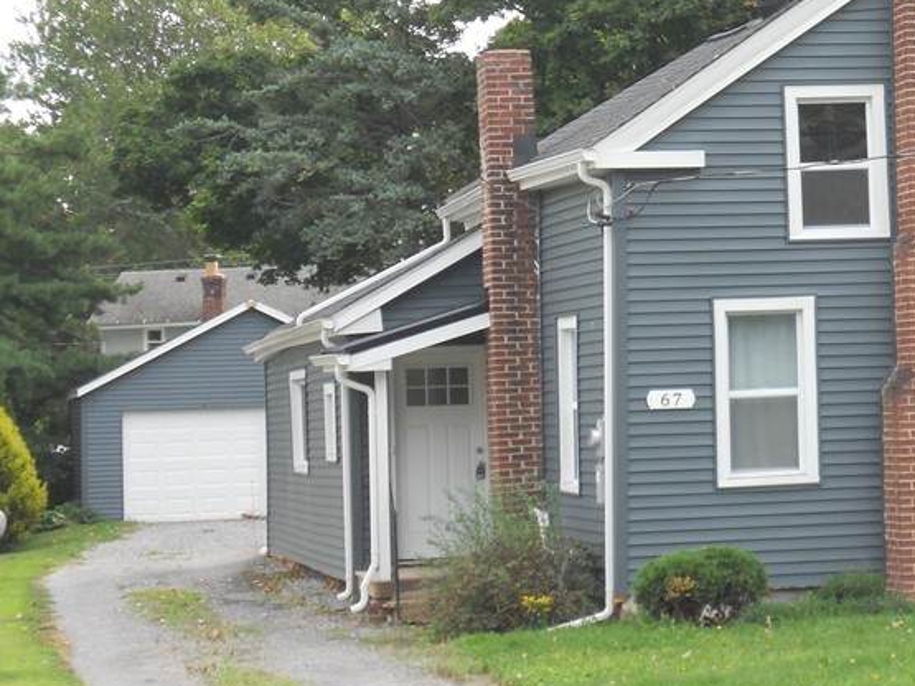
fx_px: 3171
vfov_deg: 12.3
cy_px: 285
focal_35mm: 120
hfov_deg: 16.2
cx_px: 791
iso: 80
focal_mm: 11.7
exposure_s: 1/100
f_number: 5.3
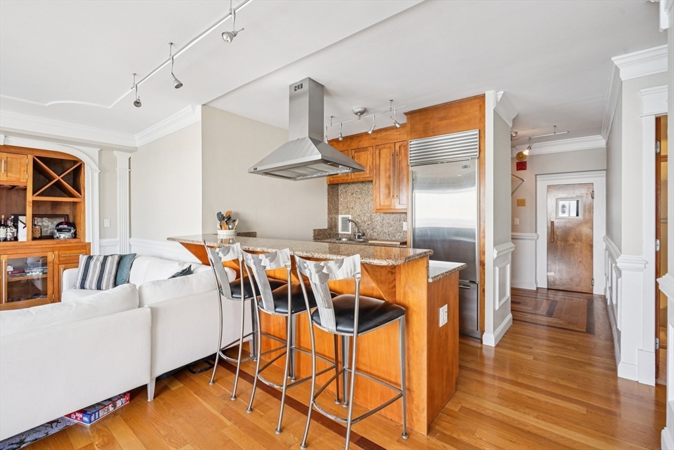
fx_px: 300
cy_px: 225
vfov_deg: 73.8
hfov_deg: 96.7
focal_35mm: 16
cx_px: 337
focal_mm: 16
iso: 800
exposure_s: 1/30
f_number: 8
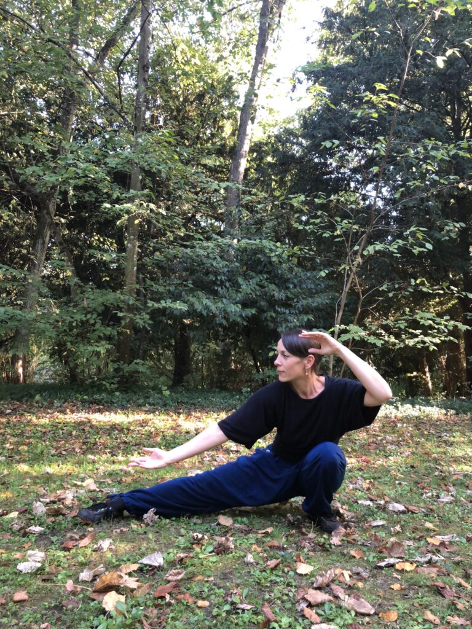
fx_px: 509
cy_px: 314
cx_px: 236
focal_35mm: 28
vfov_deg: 63.4
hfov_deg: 49.7
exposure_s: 1/72
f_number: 1.8
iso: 160
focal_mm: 3.99
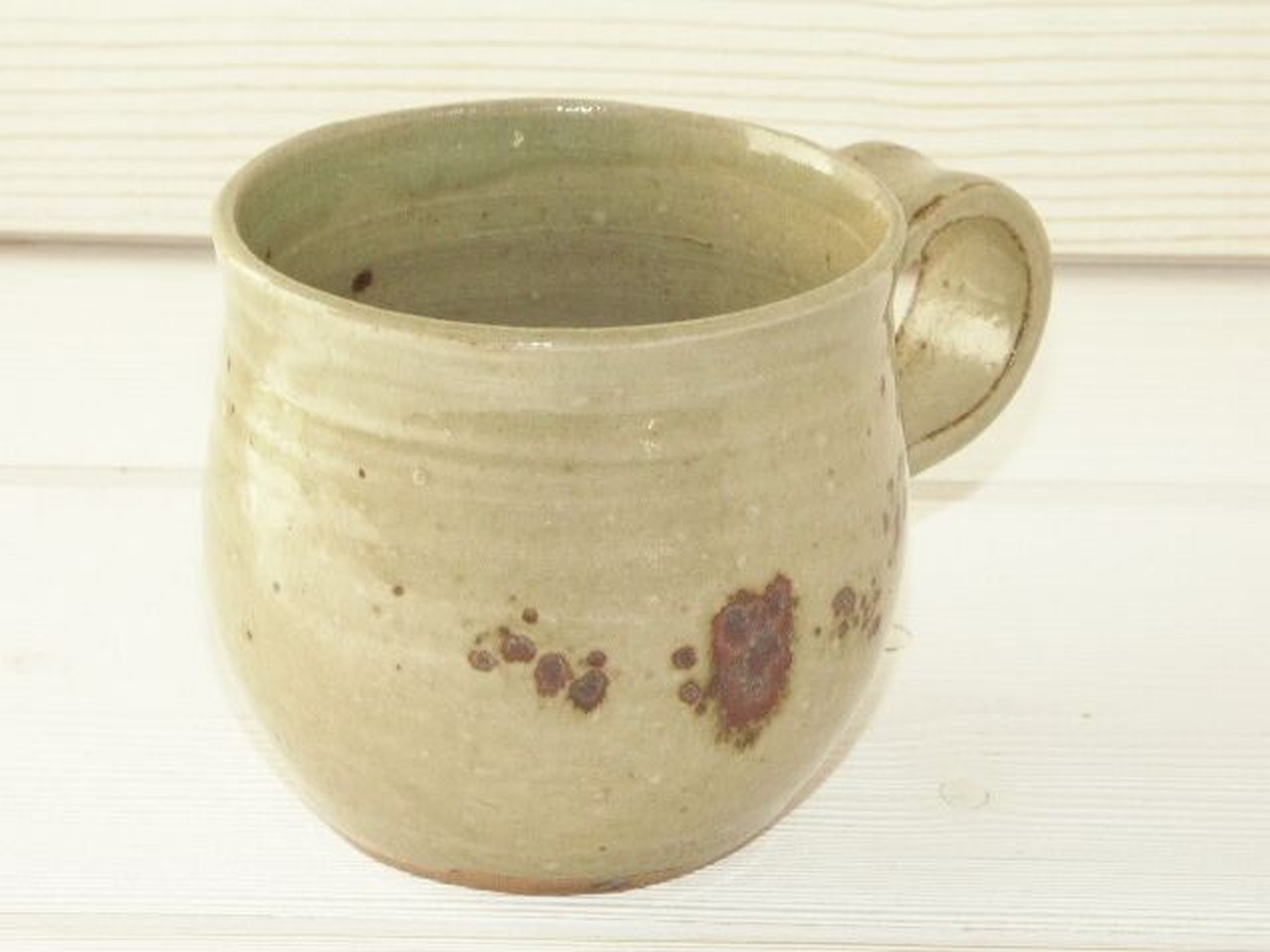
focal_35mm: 107
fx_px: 3926
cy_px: 476
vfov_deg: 13.8
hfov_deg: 18.4
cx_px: 635
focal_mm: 26.53
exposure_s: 1/100
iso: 200
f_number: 9
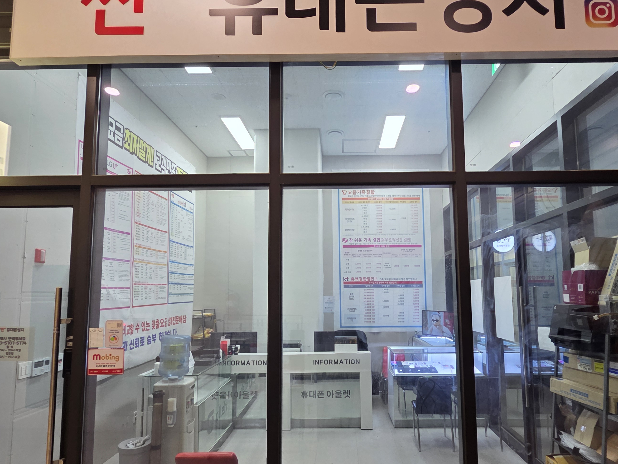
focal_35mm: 20
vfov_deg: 65.9
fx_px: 357
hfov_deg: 81.6
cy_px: 252
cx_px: 336
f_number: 2.2
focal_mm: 2.2
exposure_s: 1/60
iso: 160
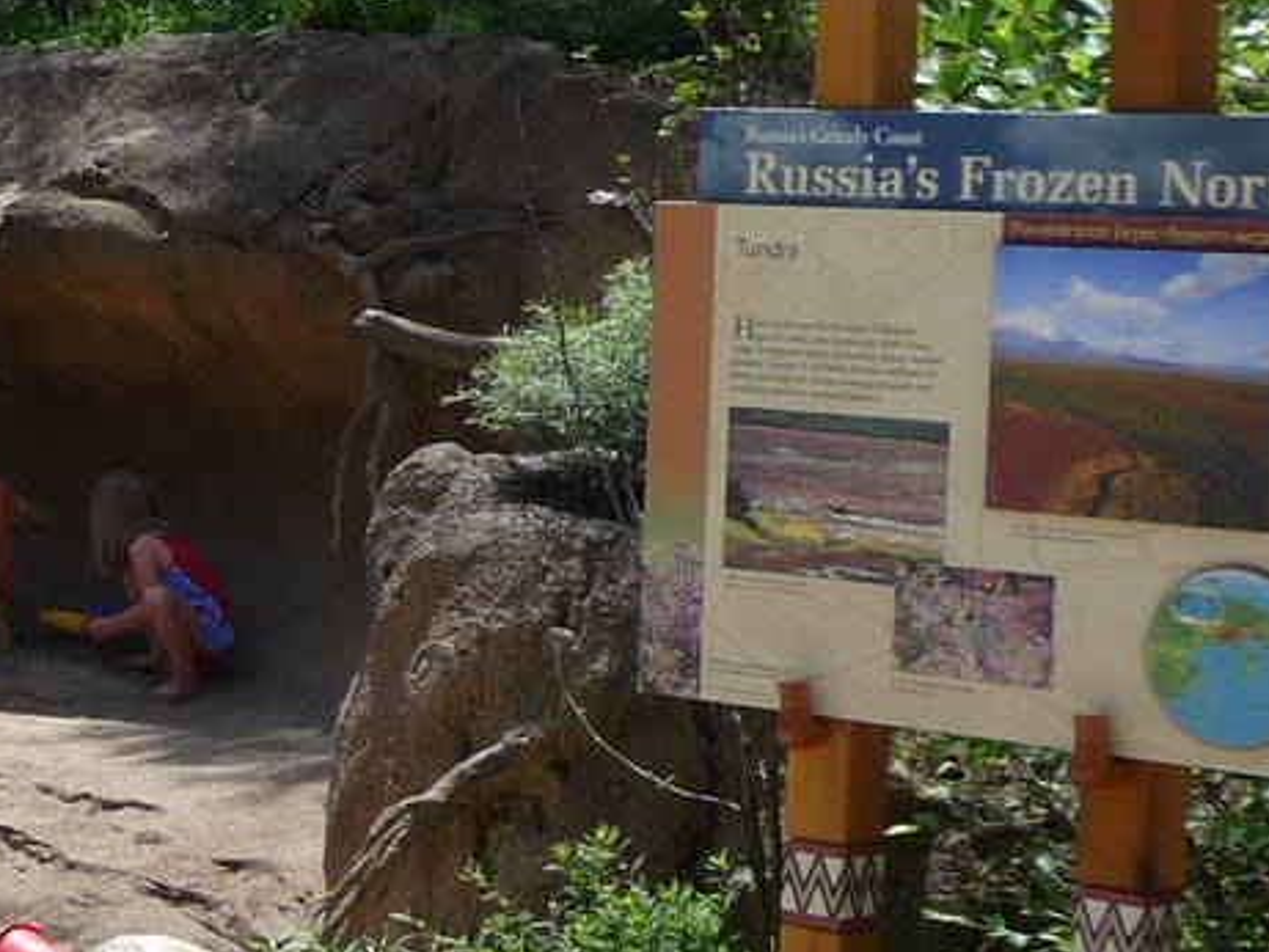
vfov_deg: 12.6
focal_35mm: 118
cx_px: -823
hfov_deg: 15.0
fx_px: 4327
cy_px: 407
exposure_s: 1/640
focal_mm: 5.6
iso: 100
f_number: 3.6
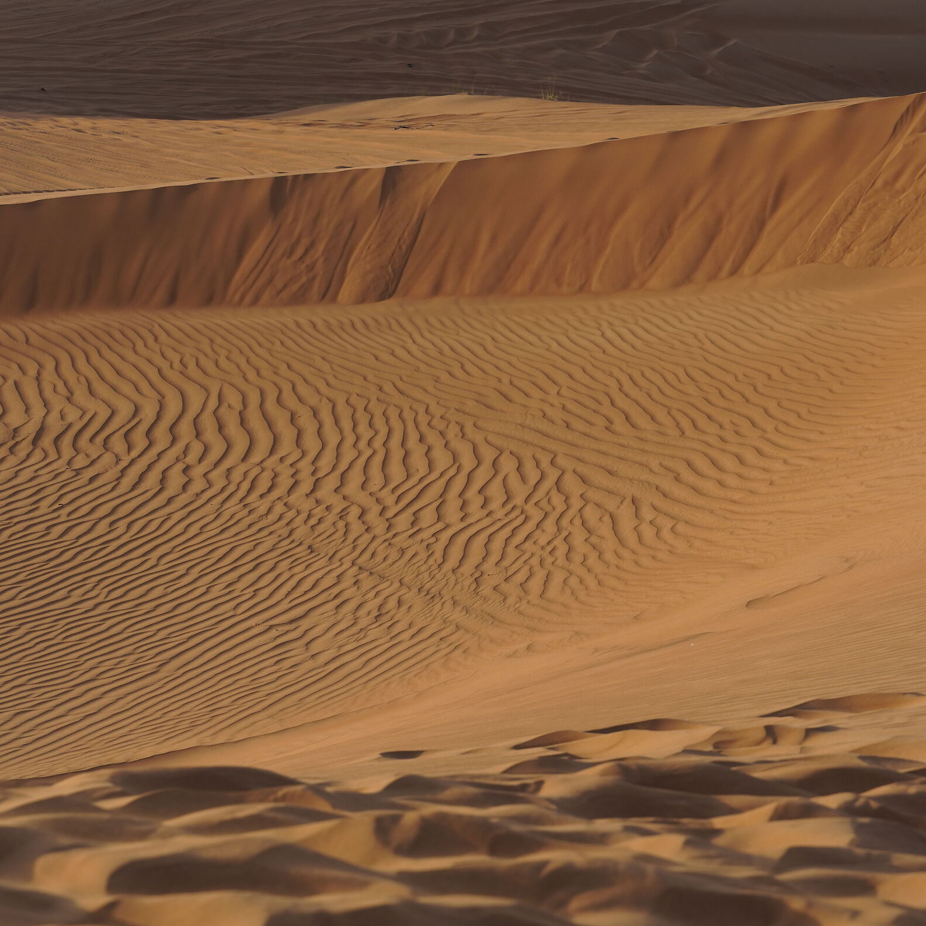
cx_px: 243
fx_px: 4086
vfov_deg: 12.9
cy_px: 462
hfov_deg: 12.9
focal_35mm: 135
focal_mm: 70
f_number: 8
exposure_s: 1/200
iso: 160
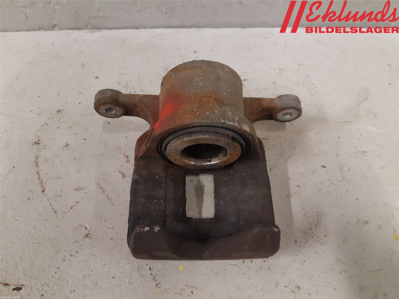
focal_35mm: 26
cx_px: 200
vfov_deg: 53.1
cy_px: 150
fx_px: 300
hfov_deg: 67.3
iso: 250
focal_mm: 3.93
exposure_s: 1/50
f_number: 1.7
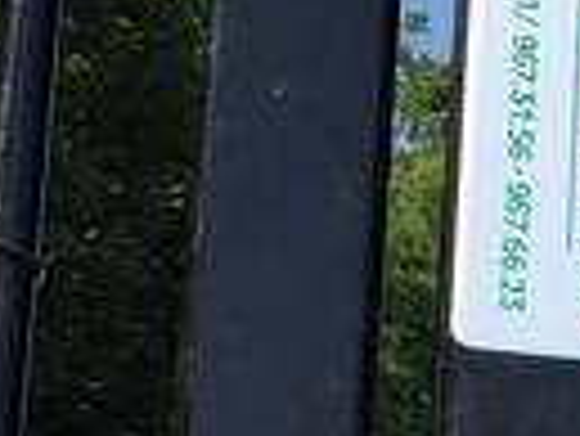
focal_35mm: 168
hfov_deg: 10.7
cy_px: 634
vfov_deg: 8.7
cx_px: 1182
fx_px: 2818
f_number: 2.2
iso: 32
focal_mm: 4.15
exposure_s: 1/1364
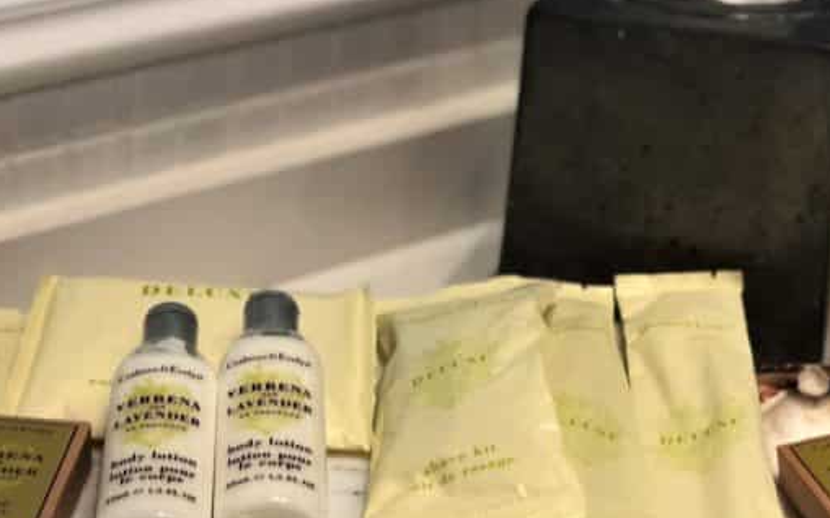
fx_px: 2149
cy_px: 295
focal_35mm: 95
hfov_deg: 21.8
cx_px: 331
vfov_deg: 13.8
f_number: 2.8
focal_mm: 6.6
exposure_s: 1/50
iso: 160
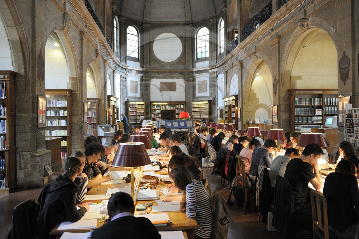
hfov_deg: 60.3
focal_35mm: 31
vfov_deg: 42.3
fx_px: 309
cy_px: 120
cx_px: 180
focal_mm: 31
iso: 800
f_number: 2.8
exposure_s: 1/60
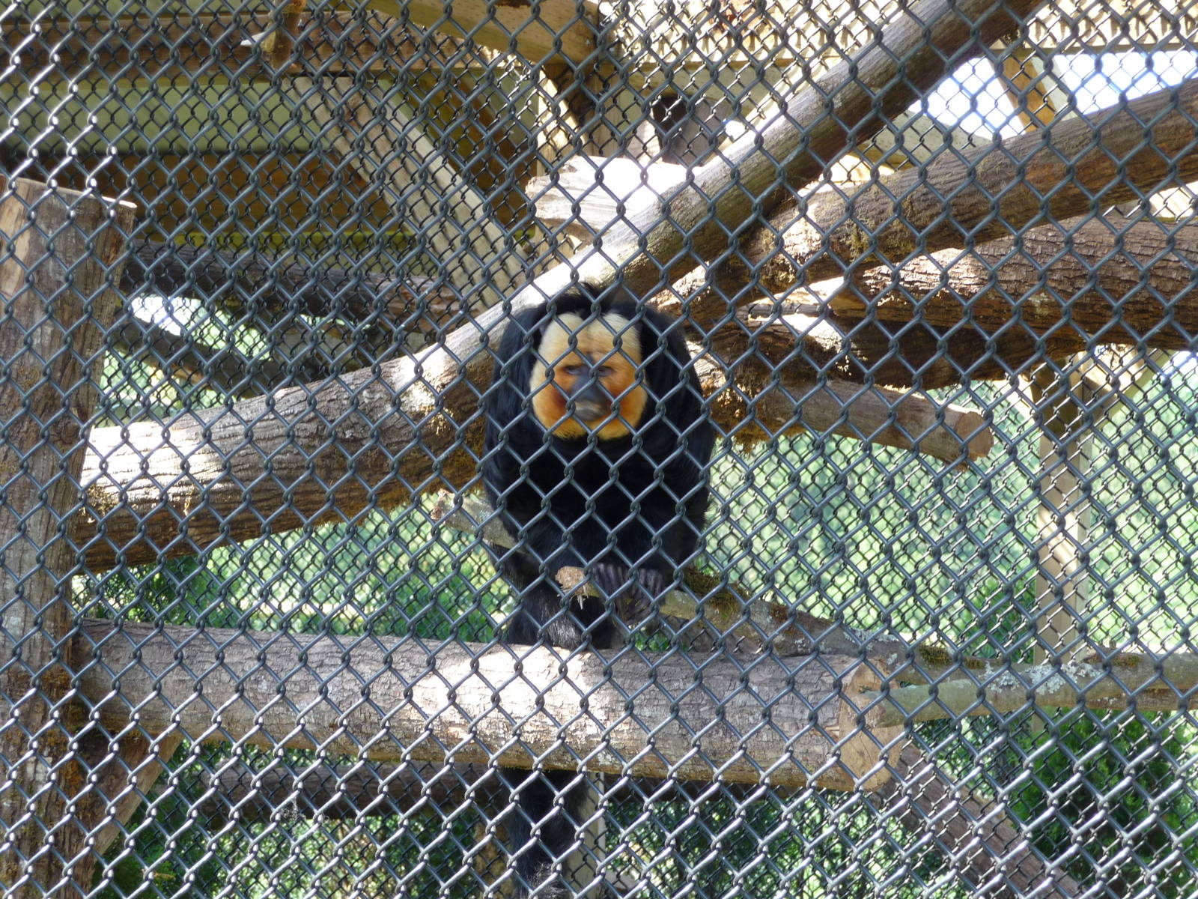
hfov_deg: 19.1
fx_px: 3565
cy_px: 450
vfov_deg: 14.4
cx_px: 599
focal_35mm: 103
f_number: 4.7
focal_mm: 17.5
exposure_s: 1/50
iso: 125
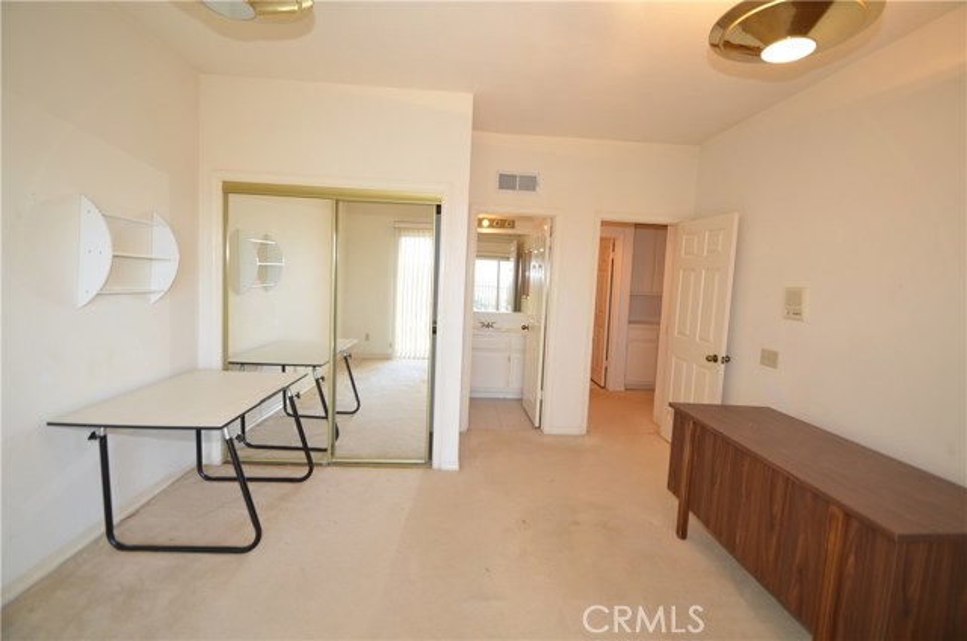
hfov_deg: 100.5
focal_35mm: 15
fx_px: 402
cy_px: 320
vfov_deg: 77.1
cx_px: 484
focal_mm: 10
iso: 250
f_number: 4
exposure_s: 1/60
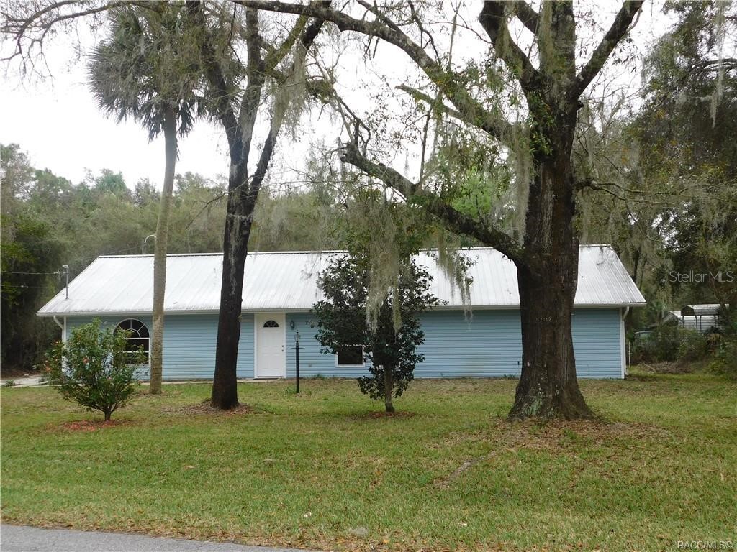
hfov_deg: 51.4
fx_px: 766
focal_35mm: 36
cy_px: 276
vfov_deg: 39.7
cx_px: 368
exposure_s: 1/60
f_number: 3.5
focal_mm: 6.3
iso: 125
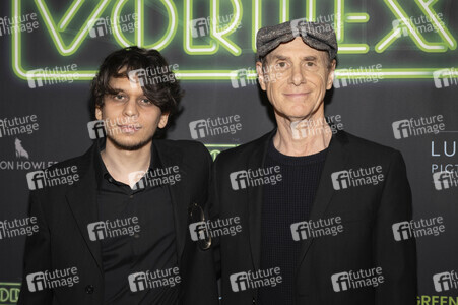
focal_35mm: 51
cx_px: 229
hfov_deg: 38.9
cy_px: 152
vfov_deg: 26.4
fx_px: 648
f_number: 5.6
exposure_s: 1/200
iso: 800
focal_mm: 51
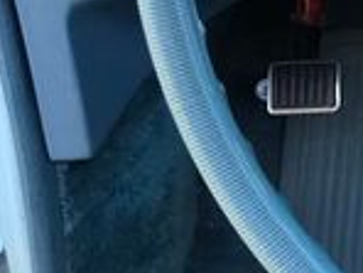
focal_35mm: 121
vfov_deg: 11.9
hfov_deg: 13.7
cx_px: 741
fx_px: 1269
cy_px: -79
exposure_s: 1/93
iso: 32
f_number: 1.8
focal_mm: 3.99
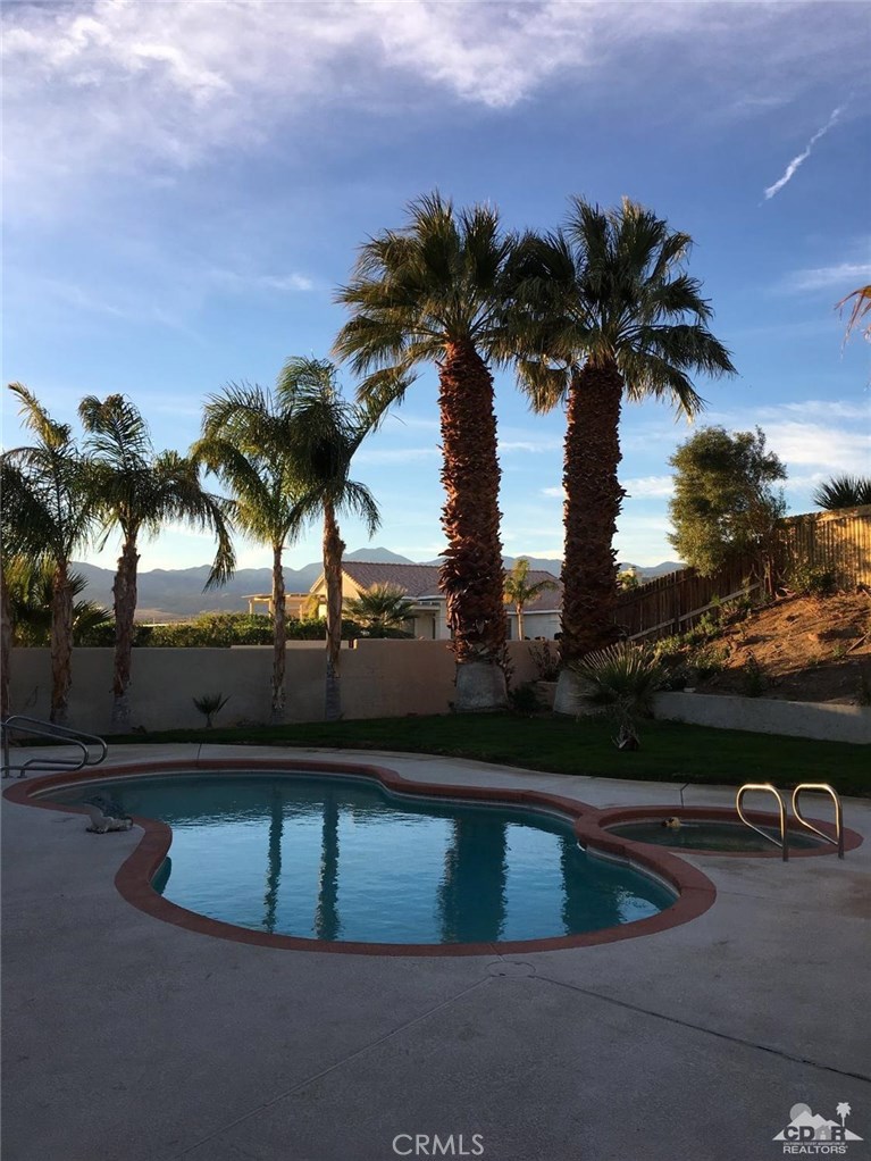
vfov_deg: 61.6
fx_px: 973
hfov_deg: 48.2
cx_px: 436
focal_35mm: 29
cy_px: 580
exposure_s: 1/481
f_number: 2.2
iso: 25
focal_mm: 4.15
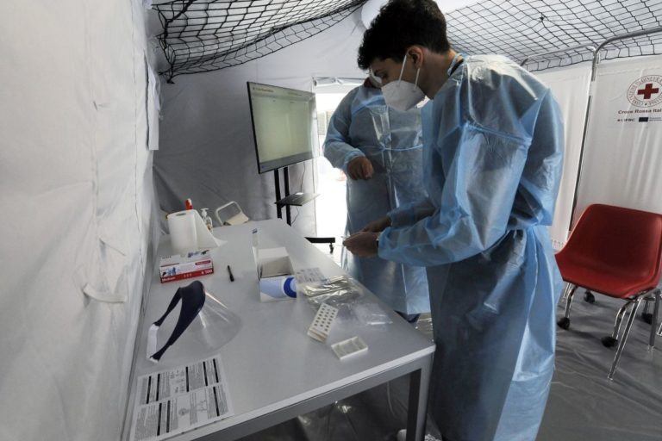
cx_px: 331
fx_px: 257
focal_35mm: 14
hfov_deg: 104.3
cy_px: 220
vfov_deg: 81.2
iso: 2000
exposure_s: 1/250
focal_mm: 14
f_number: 6.3
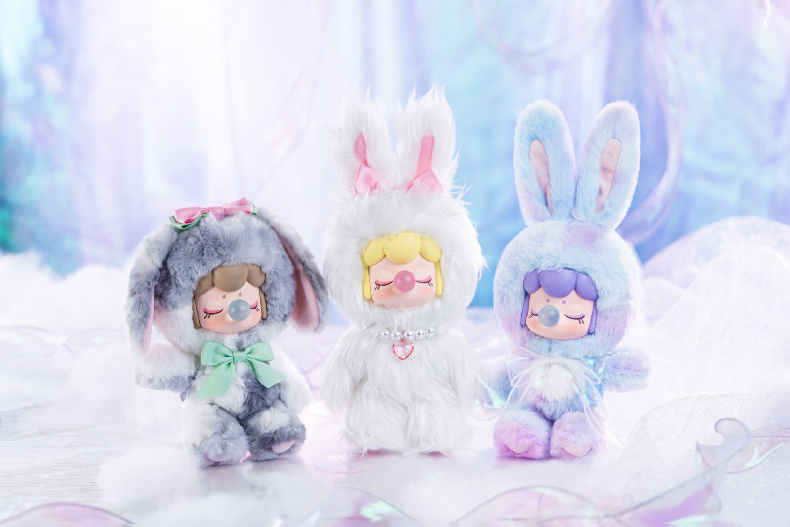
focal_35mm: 90
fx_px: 1975
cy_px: 264
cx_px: 395
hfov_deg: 22.6
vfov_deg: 15.2
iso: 100
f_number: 3.2
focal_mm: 90
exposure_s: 1/320
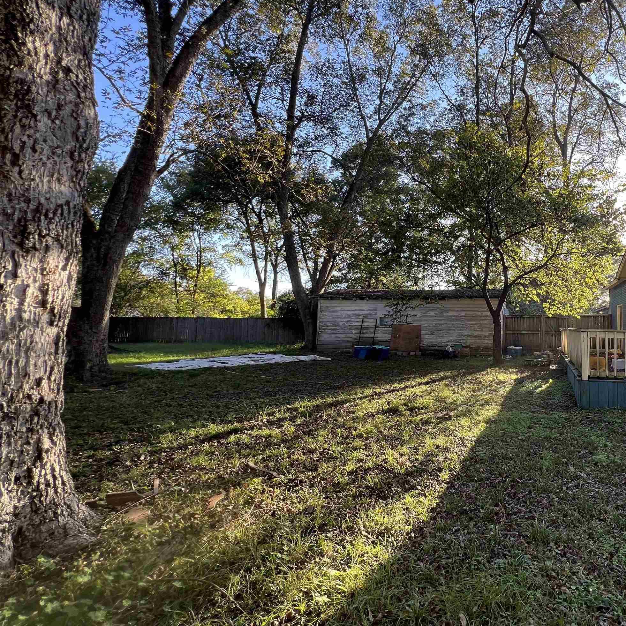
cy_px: 294
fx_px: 368
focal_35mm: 18
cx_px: 480
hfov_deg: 74.1
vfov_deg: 80.6
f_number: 1.8
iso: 32
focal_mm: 1.57
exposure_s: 1/126
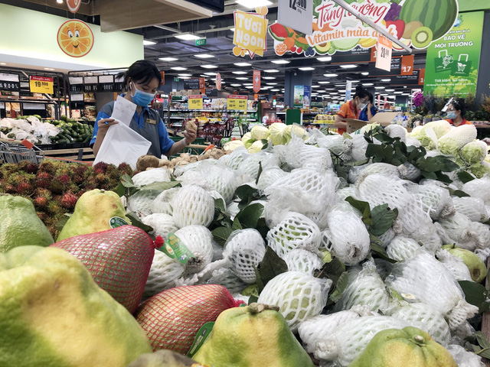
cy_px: 184
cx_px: 245
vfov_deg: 49.7
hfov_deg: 63.4
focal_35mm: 28
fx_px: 396
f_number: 1.8
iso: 25
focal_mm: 3.99
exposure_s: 1/50
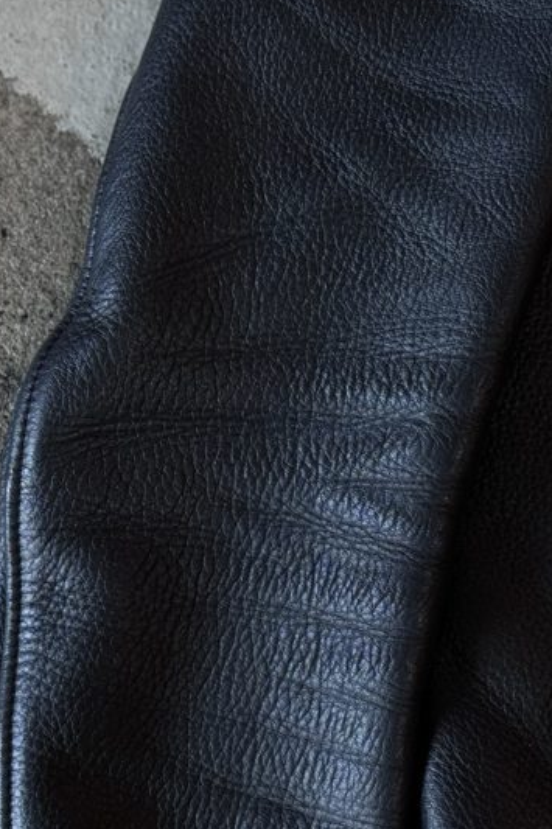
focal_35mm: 96
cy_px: 487
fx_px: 2209
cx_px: 305
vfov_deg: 21.2
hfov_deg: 14.2
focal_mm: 6.76
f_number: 1.78
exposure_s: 1/60
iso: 200
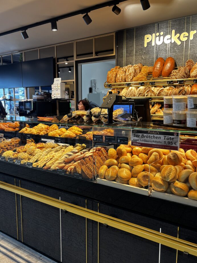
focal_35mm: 29
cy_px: 136
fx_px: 220
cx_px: 95
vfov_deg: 61.6
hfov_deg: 48.2
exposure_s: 1/109
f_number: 1.6
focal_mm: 5.96
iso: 64
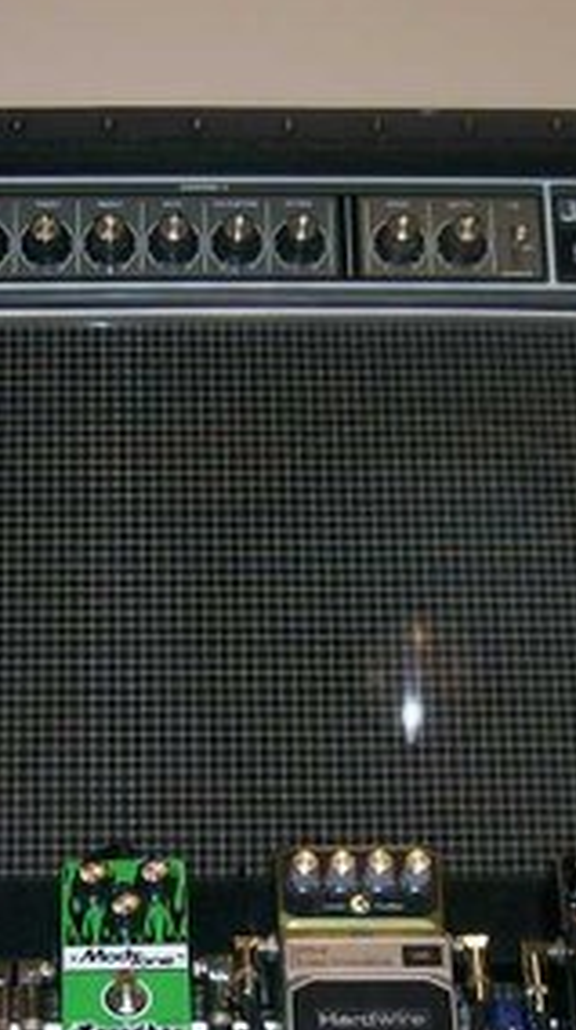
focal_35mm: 83
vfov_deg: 25.3
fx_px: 2262
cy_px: 780
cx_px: 156
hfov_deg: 14.5
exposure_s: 1/64
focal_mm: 6
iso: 80
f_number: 2.7
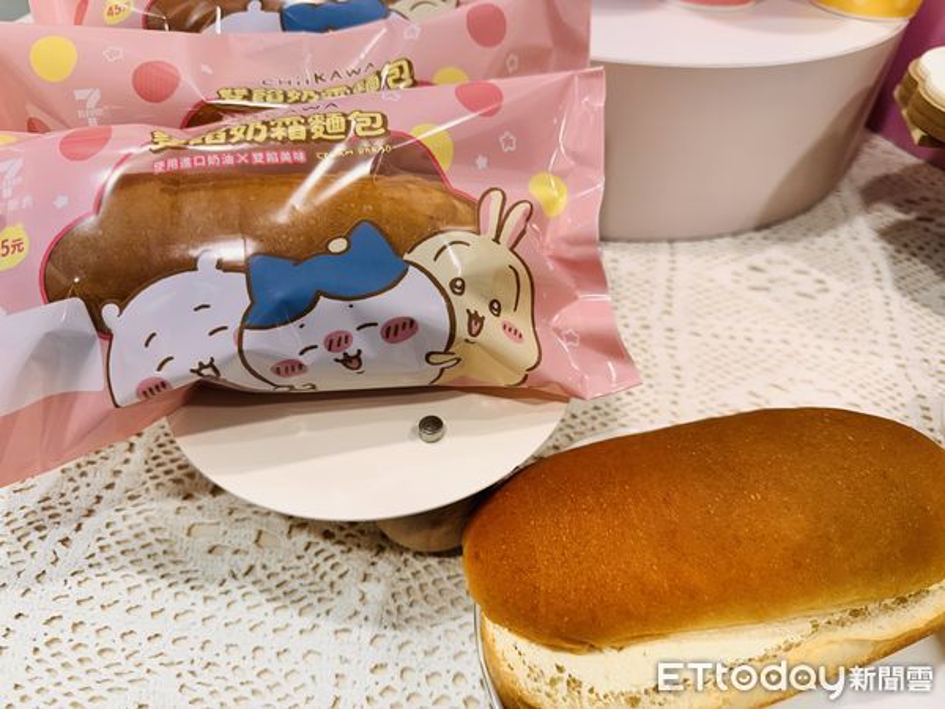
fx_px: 655
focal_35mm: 24
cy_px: 354
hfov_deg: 71.6
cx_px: 472
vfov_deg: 56.8
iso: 100
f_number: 1.78
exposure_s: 1/120
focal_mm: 6.86
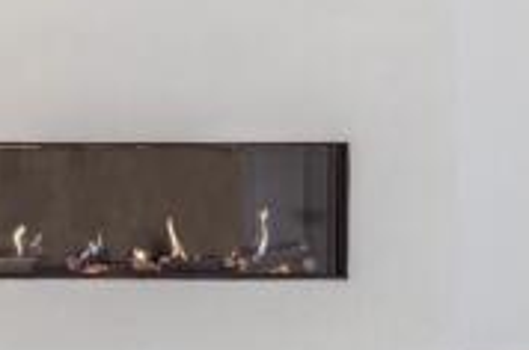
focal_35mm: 134
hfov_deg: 15.2
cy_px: 4
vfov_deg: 10.1
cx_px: 83
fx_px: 1966
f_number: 6.3
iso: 1600
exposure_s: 1/125
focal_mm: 50
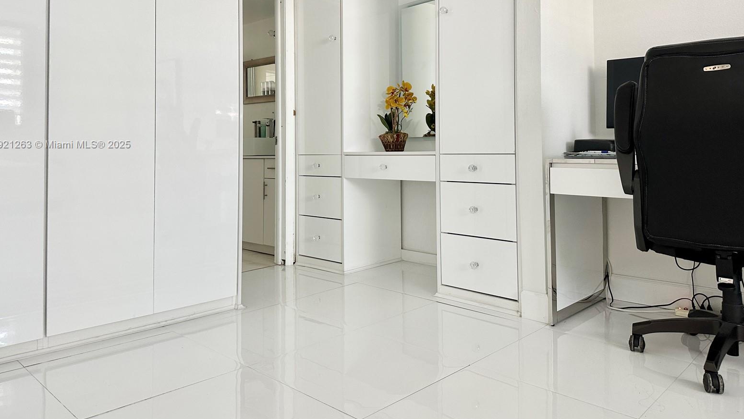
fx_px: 533
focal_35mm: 27
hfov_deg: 69.8
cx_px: 361
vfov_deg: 42.4
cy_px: 145
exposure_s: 1/60
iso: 160
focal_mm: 6.86
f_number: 1.78
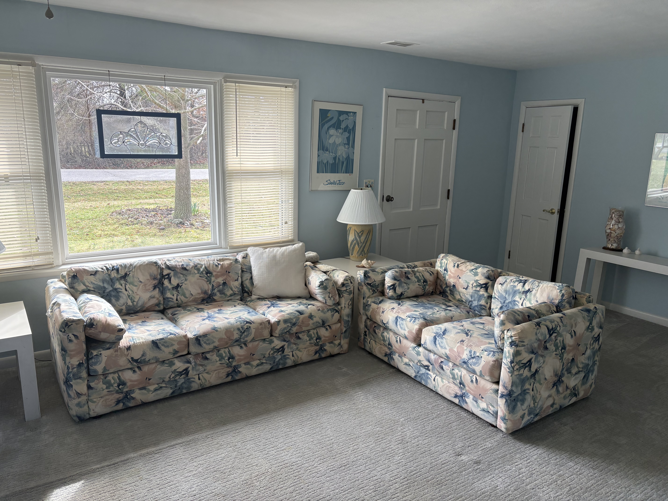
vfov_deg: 53.1
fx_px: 502
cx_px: 334
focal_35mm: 26
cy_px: 250
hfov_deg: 67.3
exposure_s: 1/133
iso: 64
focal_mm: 5.96
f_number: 1.6
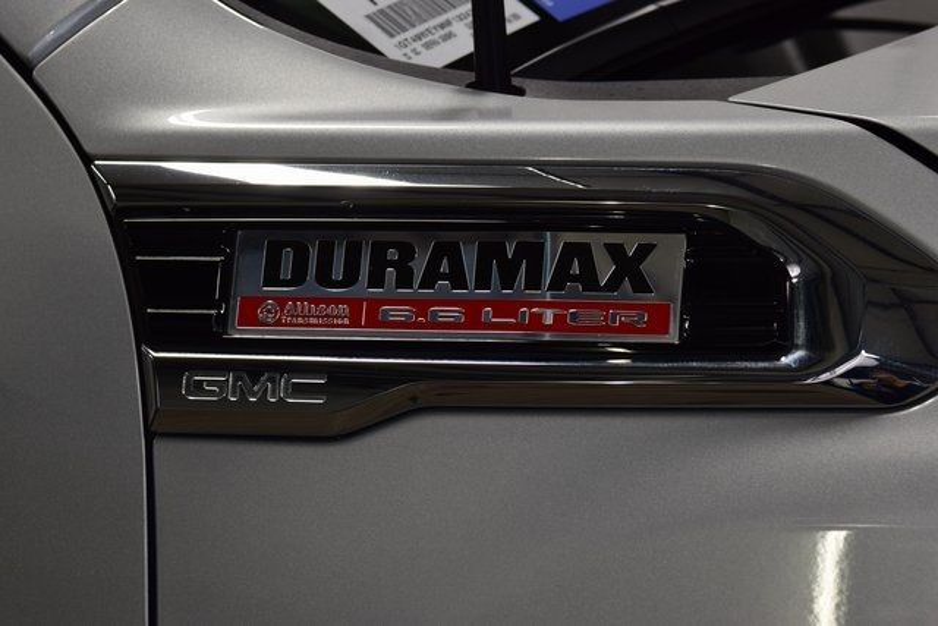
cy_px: 313
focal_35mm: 105
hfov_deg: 19.5
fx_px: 2736
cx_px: 469
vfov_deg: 13.0
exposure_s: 1/50
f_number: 8
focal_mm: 70
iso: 400
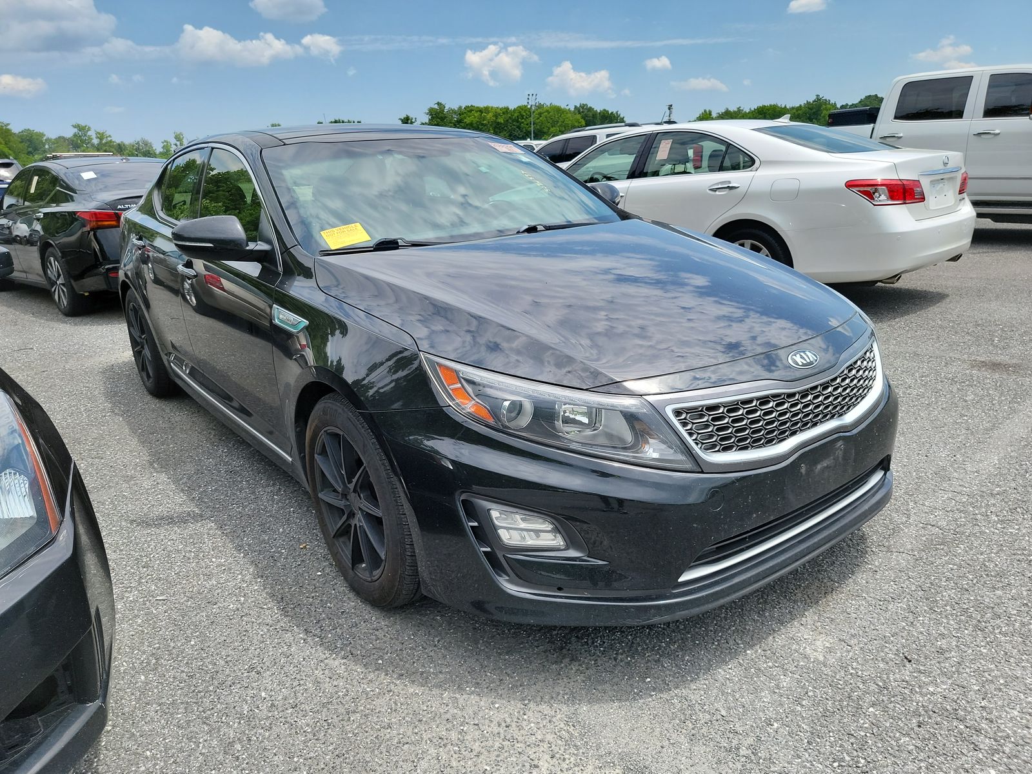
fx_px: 716
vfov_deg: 56.8
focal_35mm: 24
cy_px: 387
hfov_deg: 71.6
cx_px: 516
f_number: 1.8
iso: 50
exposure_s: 1/678
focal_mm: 6.7
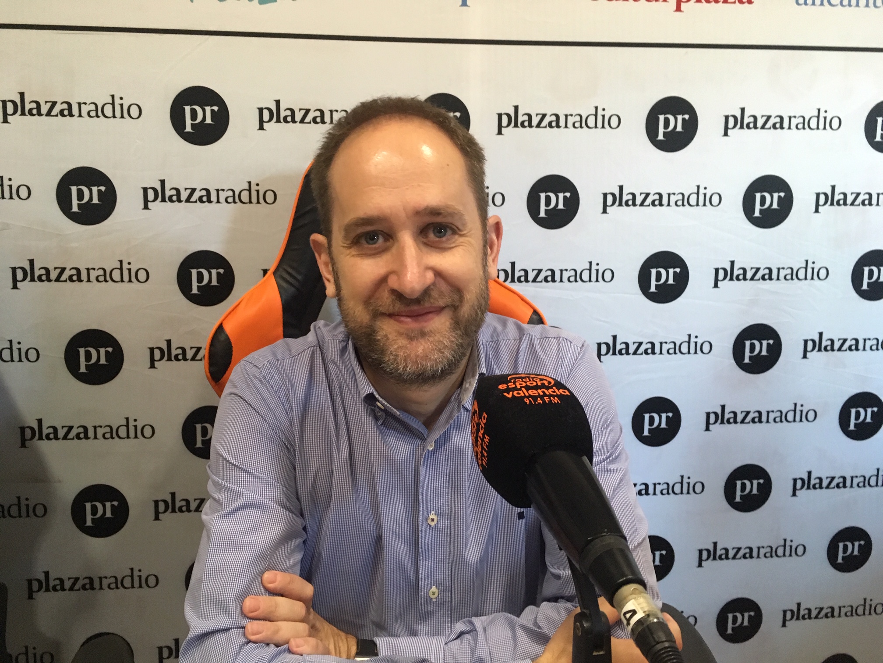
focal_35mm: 29
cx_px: 442
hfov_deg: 61.7
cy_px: 332
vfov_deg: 48.2
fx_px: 740
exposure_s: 1/20
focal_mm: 4.15
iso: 200
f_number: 2.2
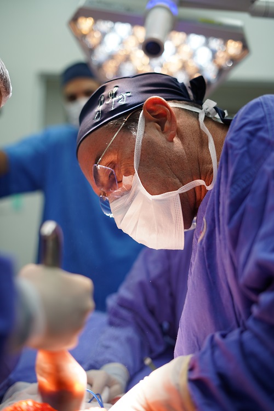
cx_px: 137
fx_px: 571
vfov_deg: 39.6
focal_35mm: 50
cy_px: 206
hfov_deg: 27.0
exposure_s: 1/500
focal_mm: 50
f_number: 2.2
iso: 500
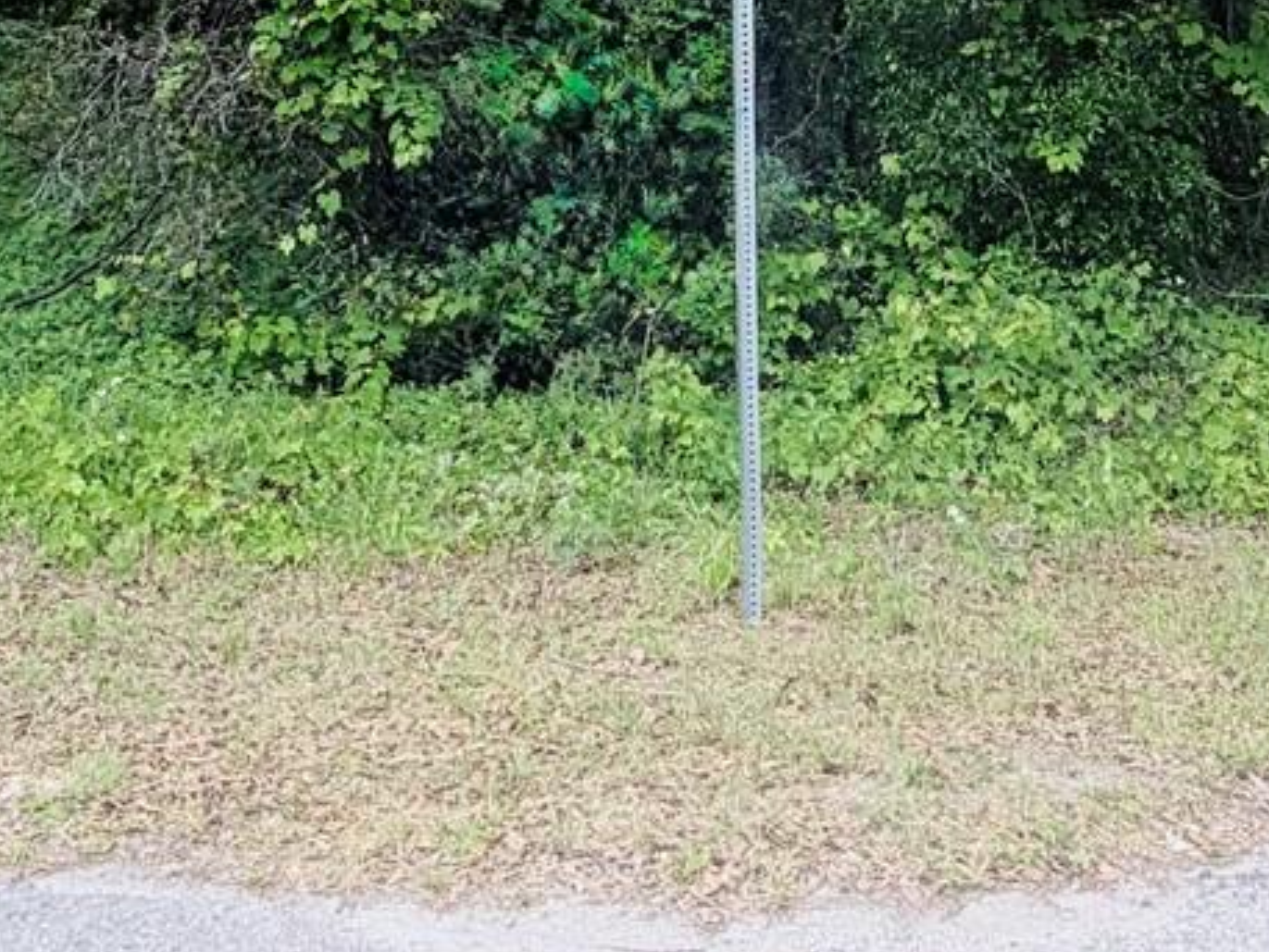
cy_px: -222
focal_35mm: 49
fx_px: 1797
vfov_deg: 26.1
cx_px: 811
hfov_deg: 38.6
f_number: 2.2
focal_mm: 2.22
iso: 40
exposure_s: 1/171
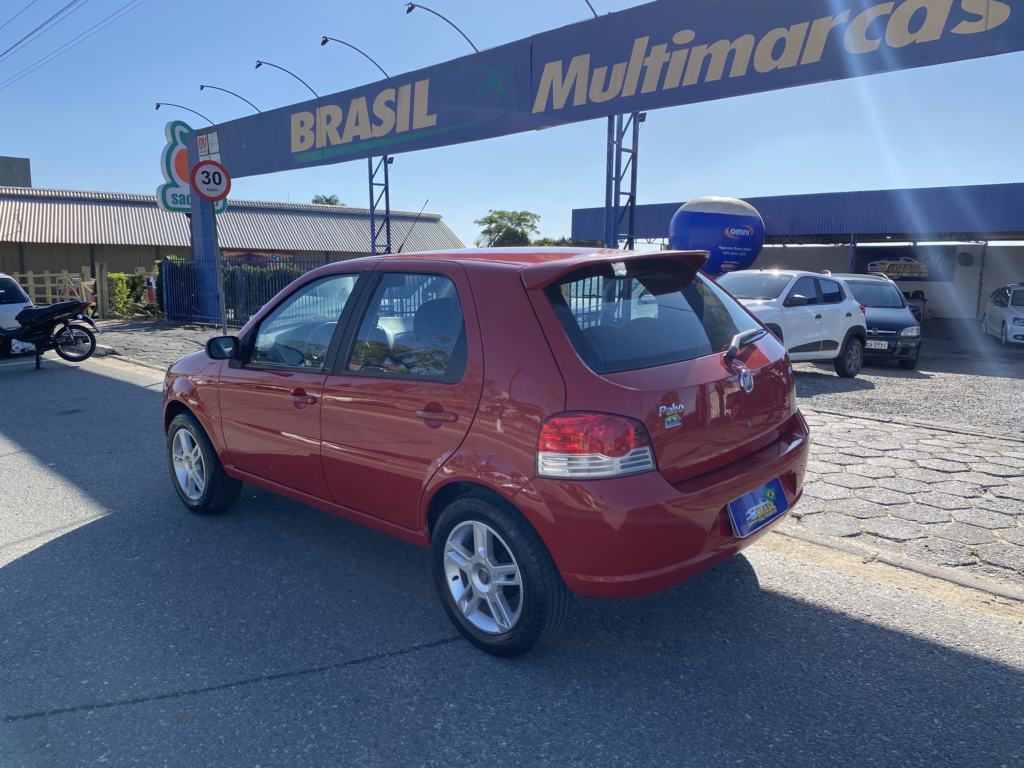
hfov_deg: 67.3
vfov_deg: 53.1
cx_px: 512
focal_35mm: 26
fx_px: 769
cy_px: 384
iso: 32
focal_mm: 4.25
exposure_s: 1/2358
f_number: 1.8
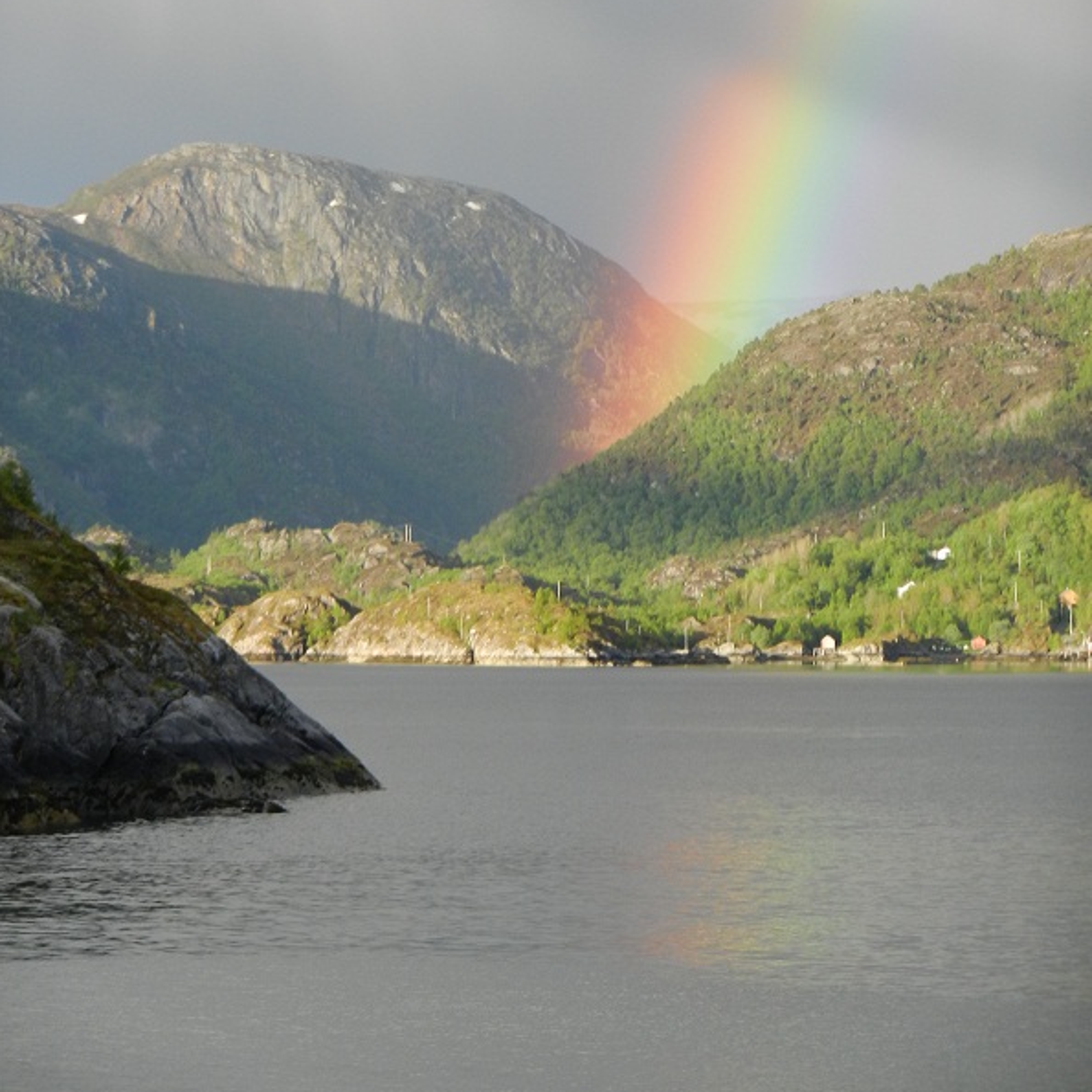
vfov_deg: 8.9
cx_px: 543
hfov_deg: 8.9
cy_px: 415
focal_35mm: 196
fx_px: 6995
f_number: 5.3
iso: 160
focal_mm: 29.7
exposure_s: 1/250
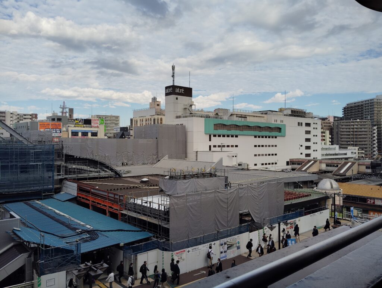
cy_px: 144
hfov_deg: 63.4
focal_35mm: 28
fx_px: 309
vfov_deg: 49.9
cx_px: 191
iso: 50
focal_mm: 4.22
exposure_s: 1/720
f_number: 1.8
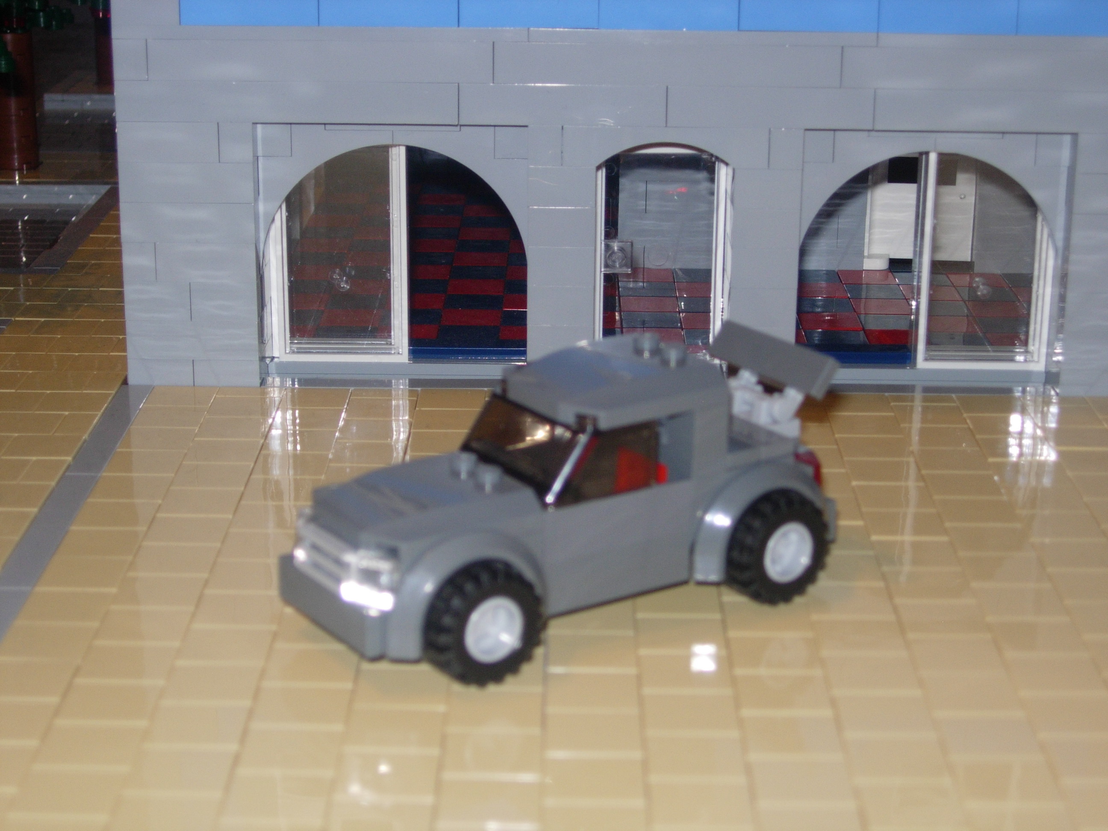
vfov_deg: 20.4
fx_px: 2305
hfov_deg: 27.0
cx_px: 554
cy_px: 416
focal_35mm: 72
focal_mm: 14.9
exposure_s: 1/64
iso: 79
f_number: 3.7
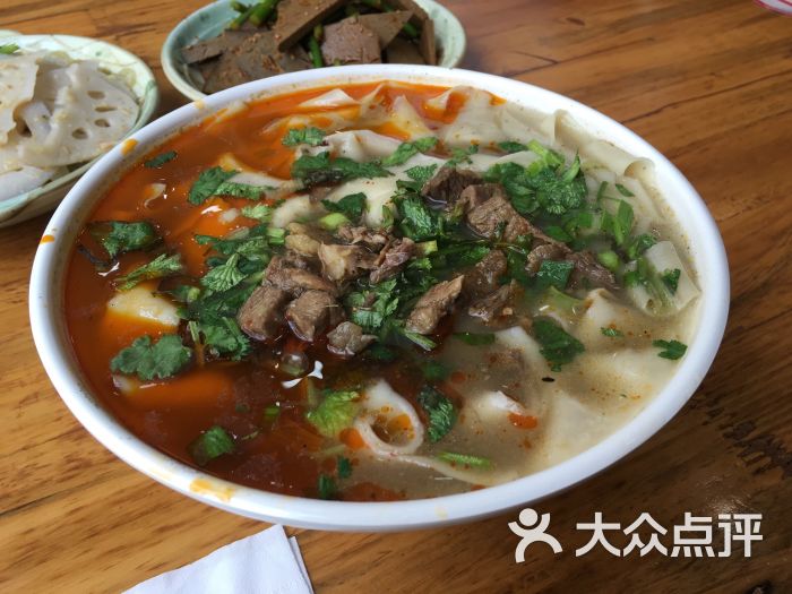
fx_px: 664
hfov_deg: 61.7
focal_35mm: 29
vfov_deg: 48.2
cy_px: 297
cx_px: 396
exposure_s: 1/100
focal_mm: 4.15
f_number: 2.2
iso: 32
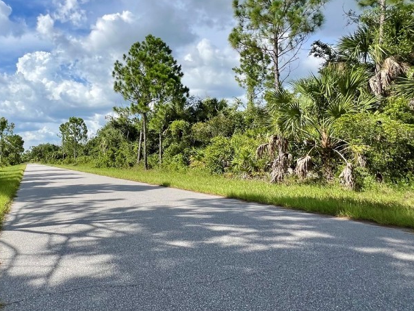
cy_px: 134
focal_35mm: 22
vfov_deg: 60.8
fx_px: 263
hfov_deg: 71.9
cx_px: 112
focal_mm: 1.57
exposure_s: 1/2481
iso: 32
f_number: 1.8
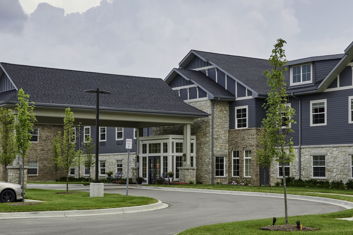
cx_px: 187
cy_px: 128
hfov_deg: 26.6
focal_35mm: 76
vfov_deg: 17.9
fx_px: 745
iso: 500
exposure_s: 1/400
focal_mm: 48
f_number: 11
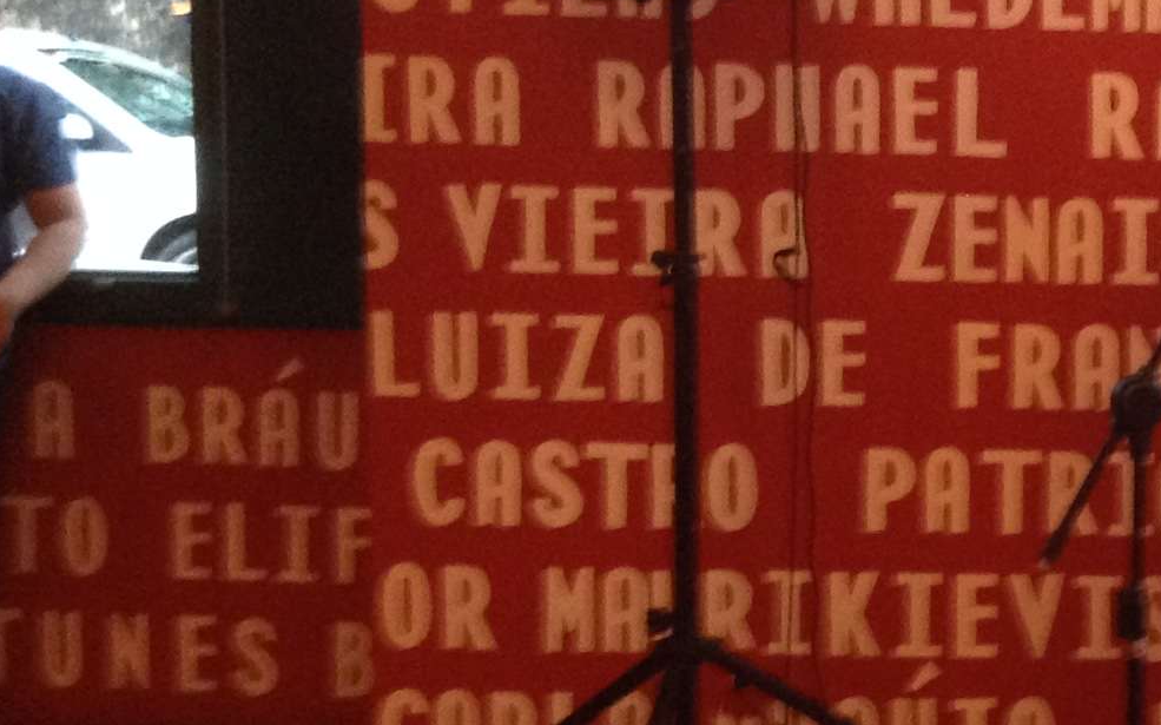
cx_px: 1843
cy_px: 283
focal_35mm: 123
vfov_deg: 10.6
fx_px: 3891
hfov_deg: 15.4
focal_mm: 4.28
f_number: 2.4
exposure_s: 1/20
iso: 200
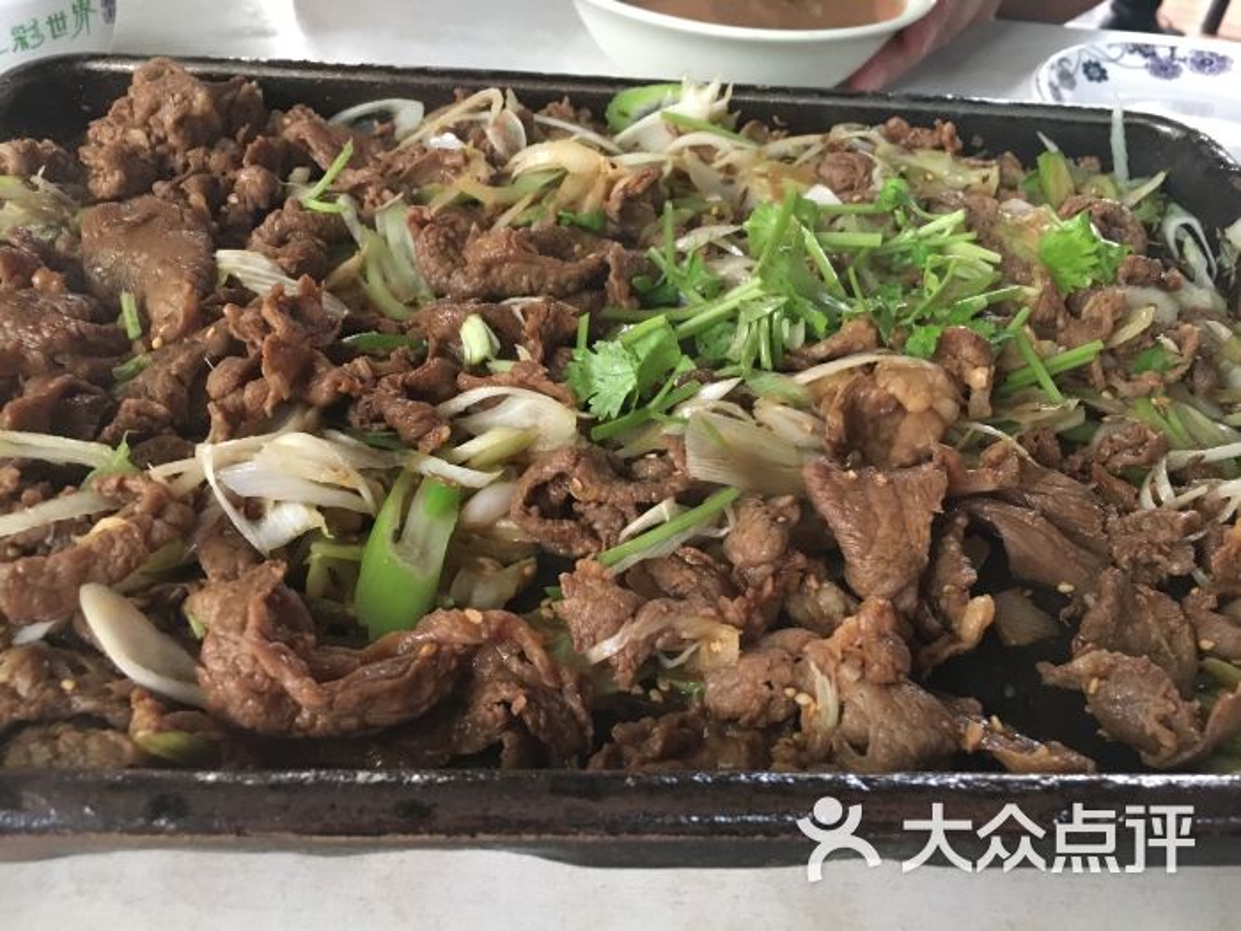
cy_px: 466
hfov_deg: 61.7
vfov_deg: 48.2
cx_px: 620
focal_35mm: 29
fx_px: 1040
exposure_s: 1/17
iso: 200
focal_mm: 4.15
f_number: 2.2
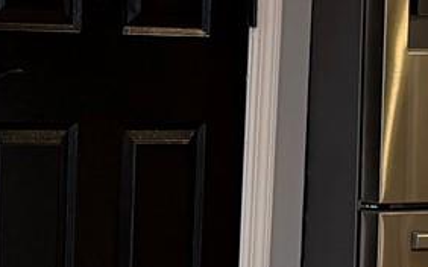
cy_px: 265
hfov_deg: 11.3
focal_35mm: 185
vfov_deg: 7.1
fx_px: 2157
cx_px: 275
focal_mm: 6.76
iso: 160
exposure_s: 1/60
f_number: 1.78
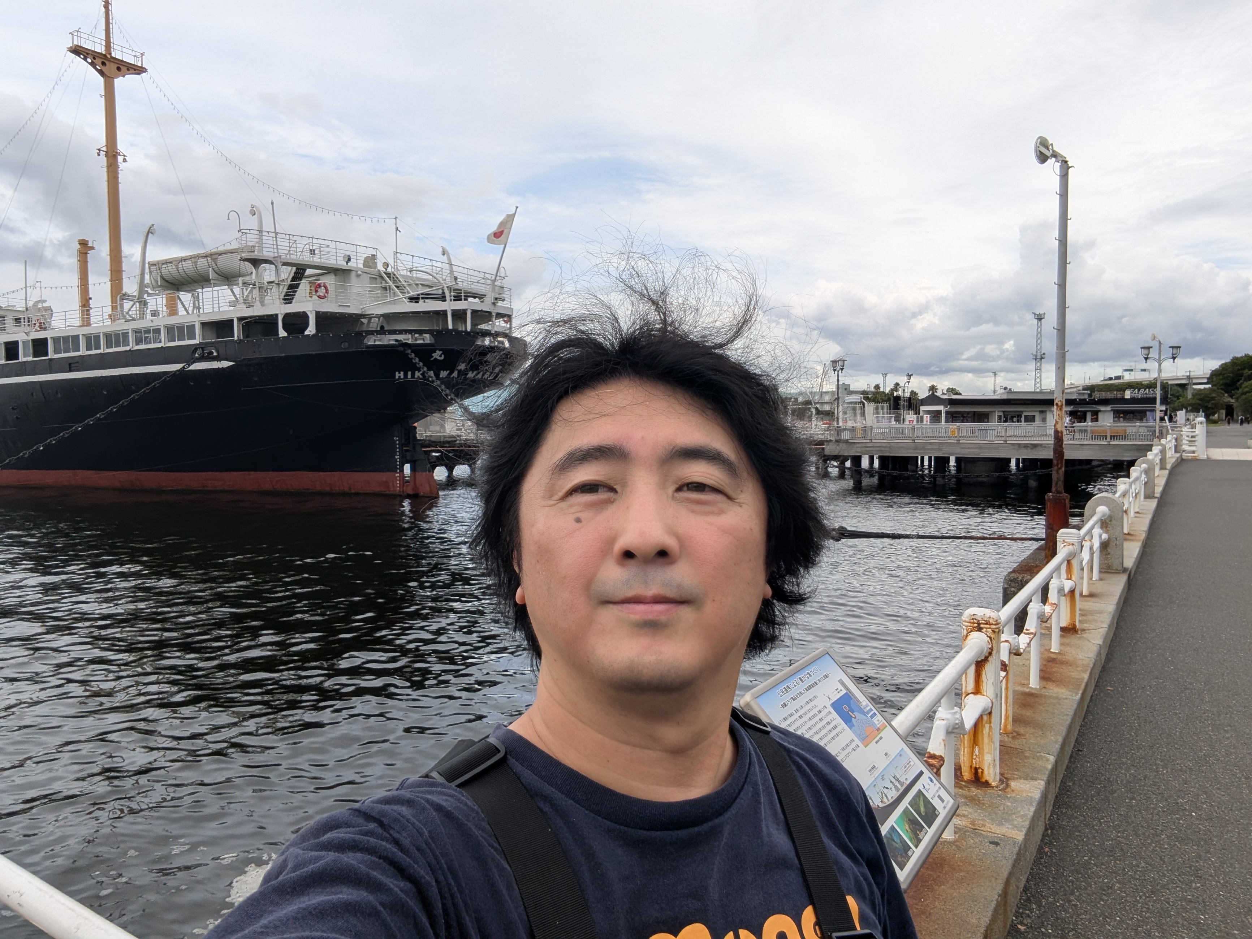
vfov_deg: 56.8
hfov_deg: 71.6
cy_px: 470
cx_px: 626
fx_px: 868
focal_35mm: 24
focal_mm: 2.38
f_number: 2.2
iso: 33
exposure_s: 1/824
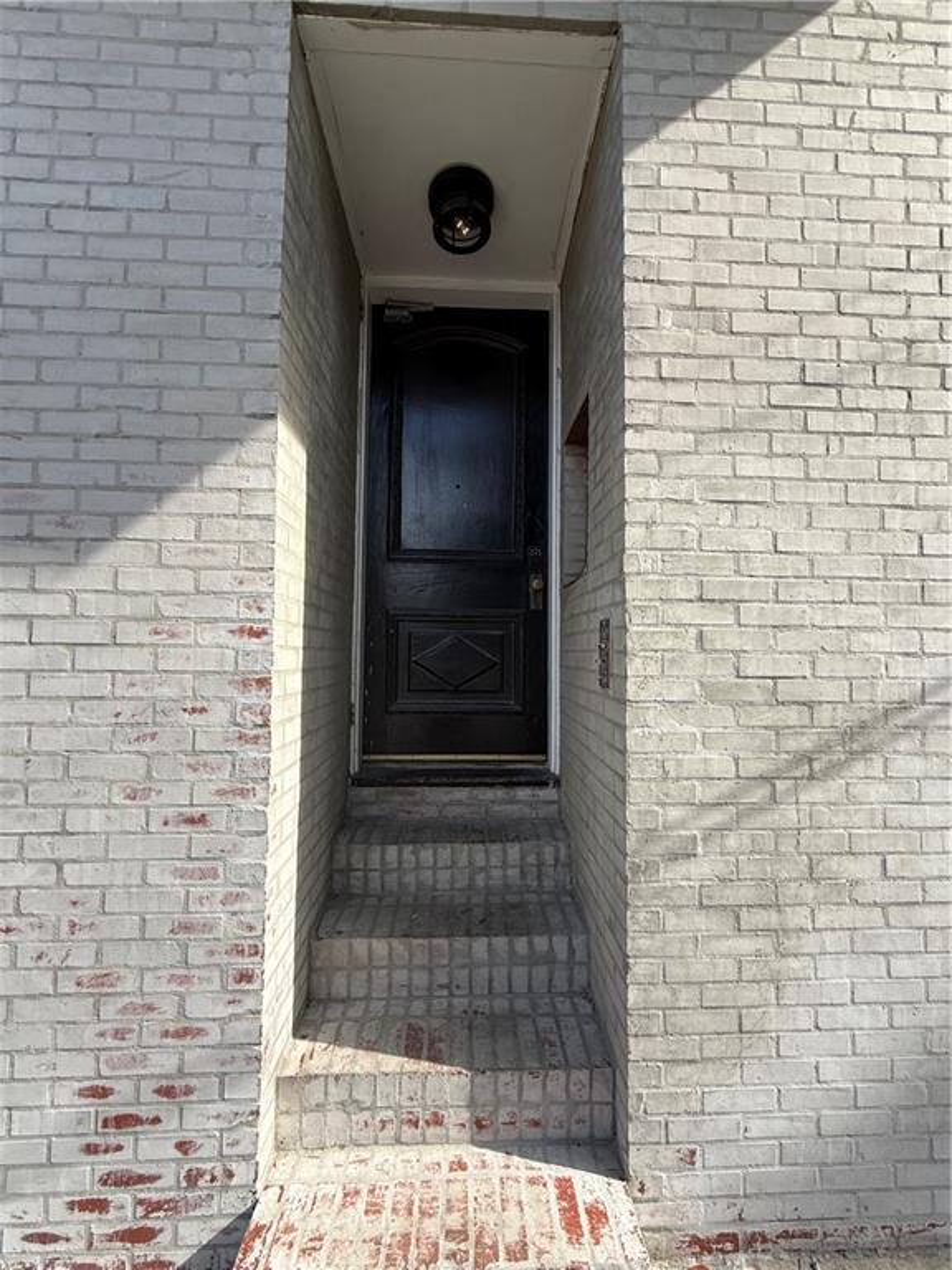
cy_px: 635
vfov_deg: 102.1
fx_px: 513
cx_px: 476
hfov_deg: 85.7
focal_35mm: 14
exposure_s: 1/280
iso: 50
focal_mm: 2.22
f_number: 2.2
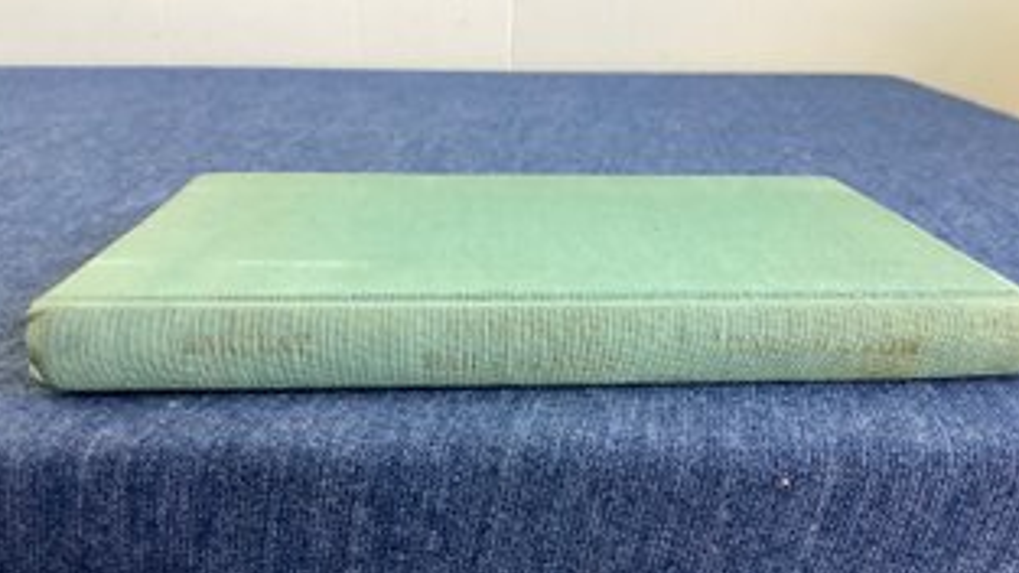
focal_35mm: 37
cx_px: 536
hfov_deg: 54.0
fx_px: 1000
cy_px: 337
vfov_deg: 31.9
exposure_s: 1/60
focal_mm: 3.3
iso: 125
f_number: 2.4
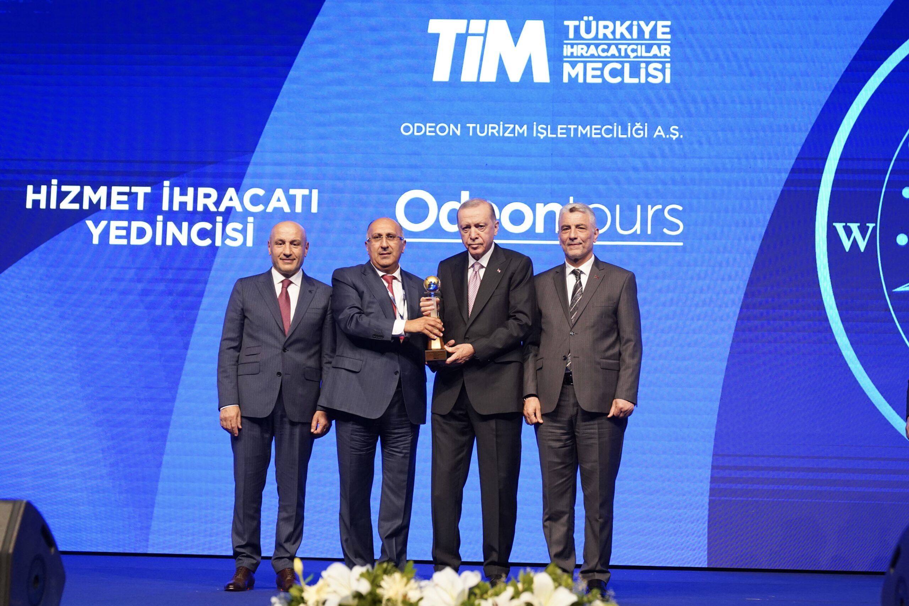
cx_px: 454
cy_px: 303
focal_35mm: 50
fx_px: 1262
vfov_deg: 27.0
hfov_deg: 39.6
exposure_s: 1/500
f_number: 2.8
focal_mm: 50
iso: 3200
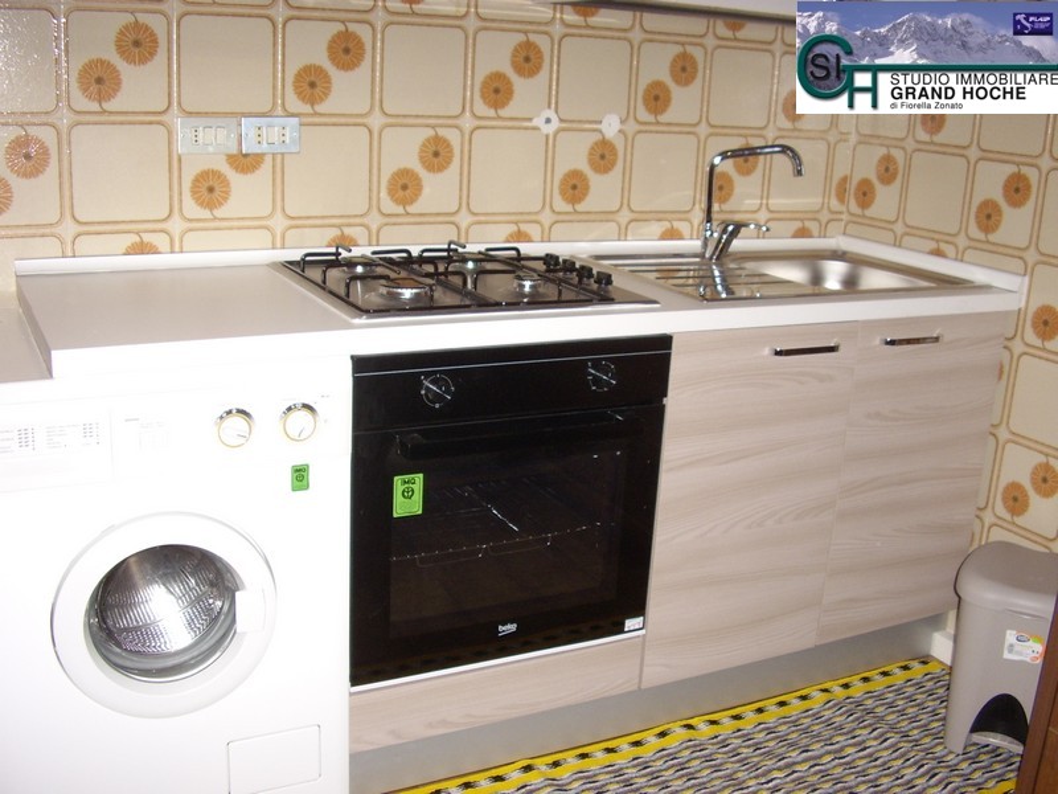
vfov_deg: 46.8
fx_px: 917
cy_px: 397
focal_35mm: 30
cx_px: 529
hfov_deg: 60.0
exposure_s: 1/30
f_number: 2.9
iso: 141
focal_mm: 5.8
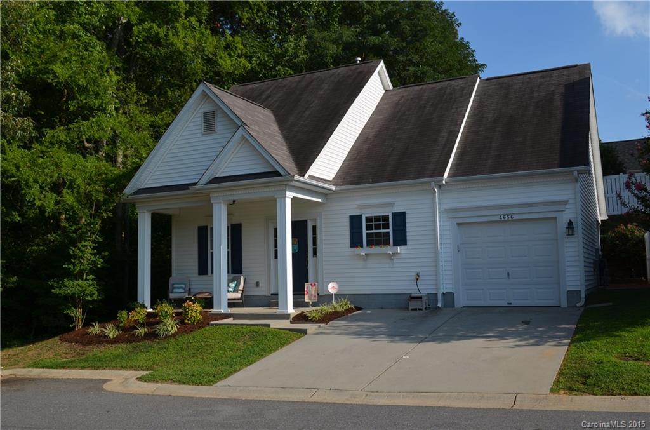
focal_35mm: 36
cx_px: 325
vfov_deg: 36.7
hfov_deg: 53.3
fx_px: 648
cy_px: 215
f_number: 9
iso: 100
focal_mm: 24
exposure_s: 1/320
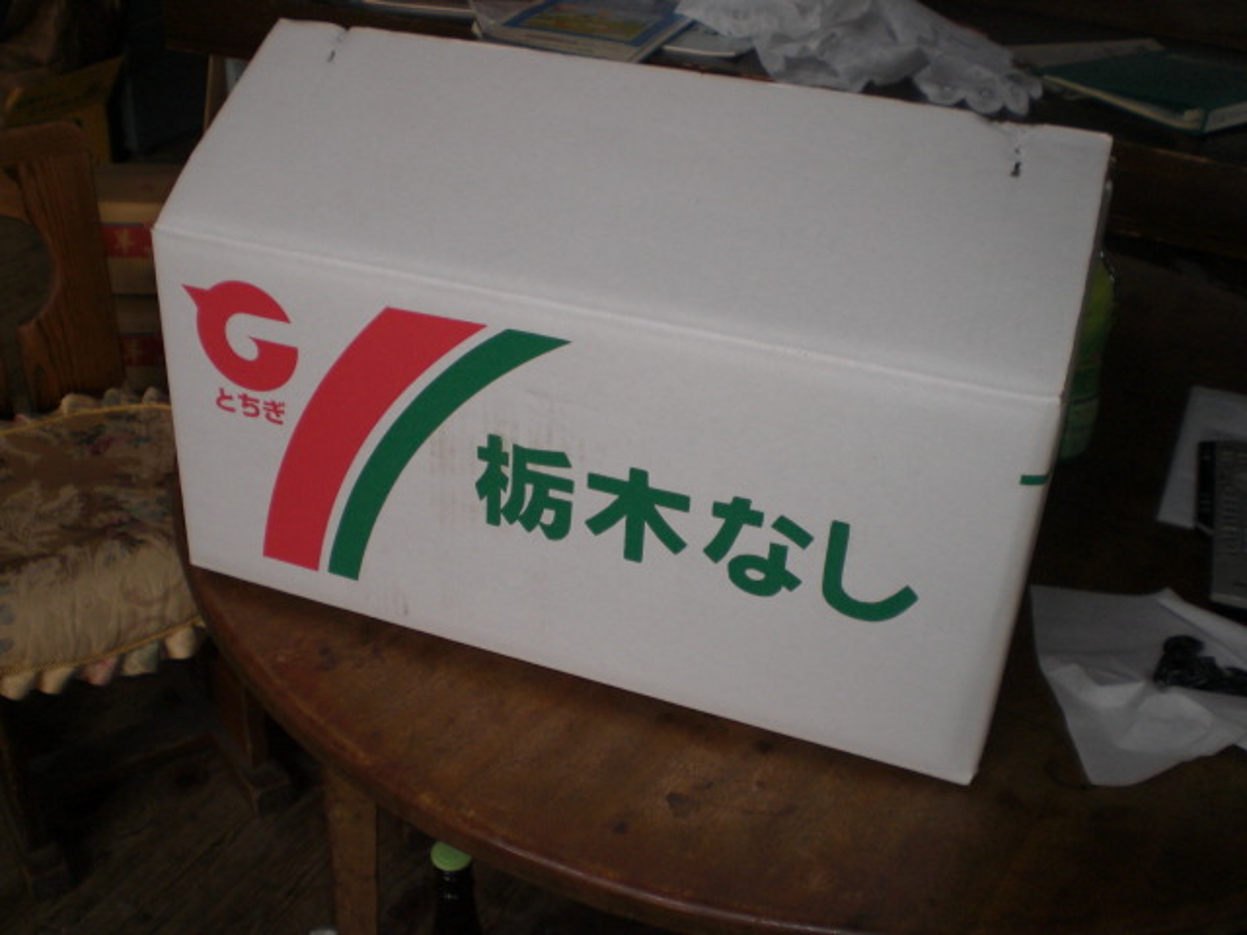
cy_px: 468
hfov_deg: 49.0
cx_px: 624
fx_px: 1369
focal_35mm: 38
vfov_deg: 37.7
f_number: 3.1
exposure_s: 1/30
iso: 100
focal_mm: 6.3
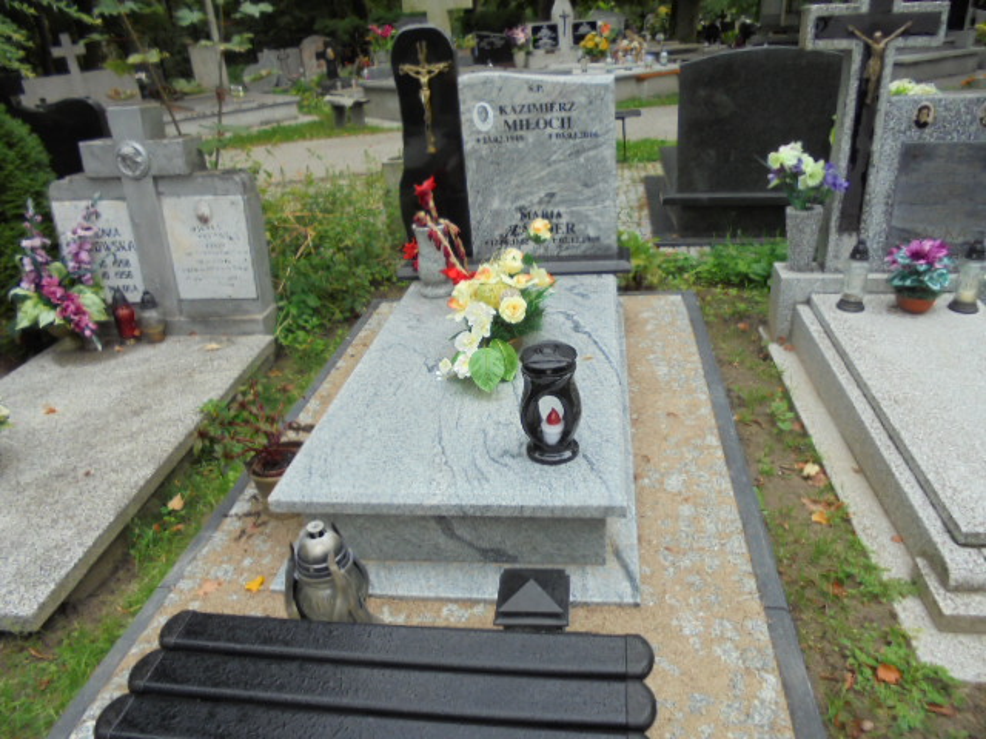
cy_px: 370
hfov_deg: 67.3
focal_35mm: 26
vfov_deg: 53.1
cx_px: 493
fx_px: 741
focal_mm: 4.6
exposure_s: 1/100
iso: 100
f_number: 3.5
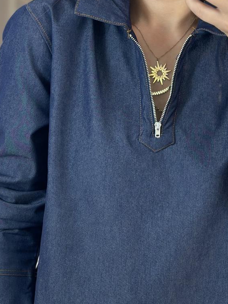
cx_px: 135
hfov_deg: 14.5
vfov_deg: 19.0
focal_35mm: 102
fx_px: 896
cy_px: 253
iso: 100
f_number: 1.78
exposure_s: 1/100
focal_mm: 6.86
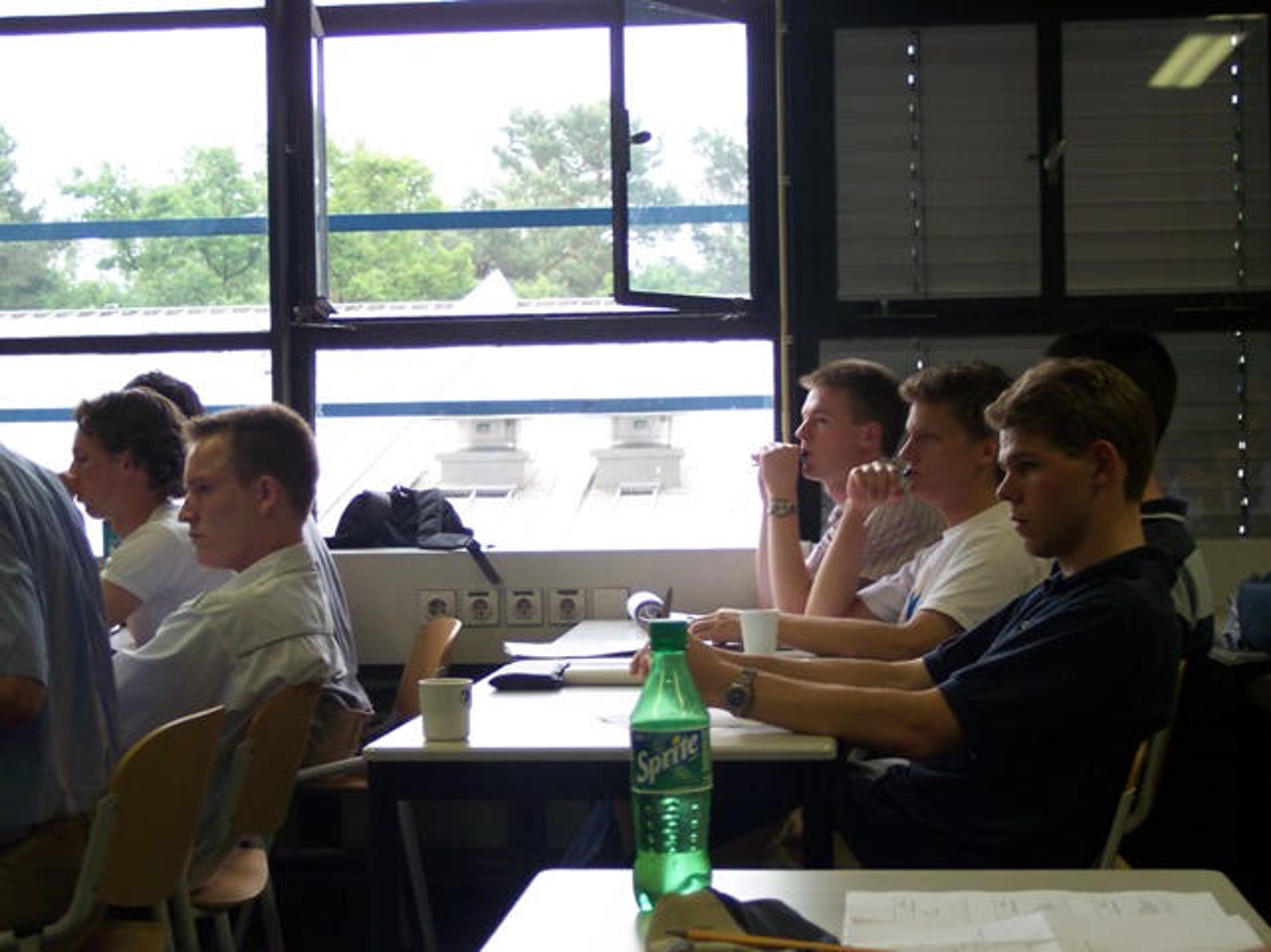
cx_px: 636
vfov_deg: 23.3
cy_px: 476
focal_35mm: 63
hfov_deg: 30.7
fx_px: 2312
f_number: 3.4
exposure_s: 1/60
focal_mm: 13.3
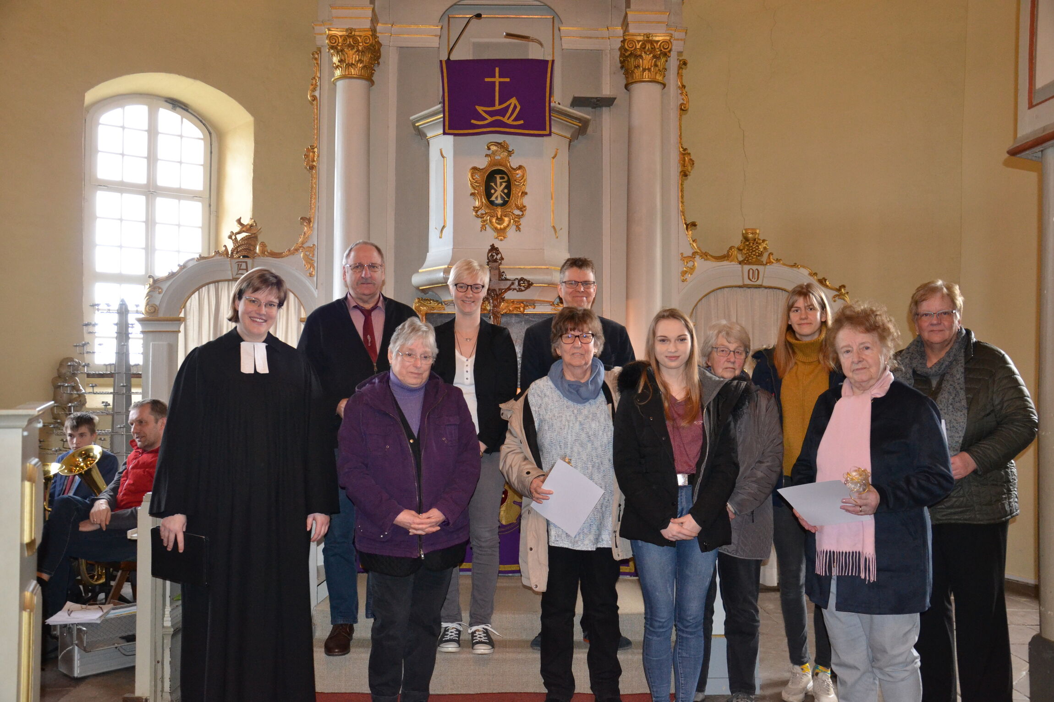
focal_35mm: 33
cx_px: 527
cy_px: 351
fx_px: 966
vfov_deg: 40.0
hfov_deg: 57.2
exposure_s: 1/60
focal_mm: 22
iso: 1800
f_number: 3.8
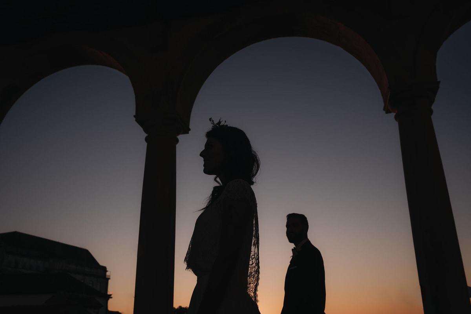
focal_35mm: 35
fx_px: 458
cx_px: 236
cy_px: 157
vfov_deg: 37.9
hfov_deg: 54.4
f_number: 5.6
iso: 125
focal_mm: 35
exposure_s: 1/1600
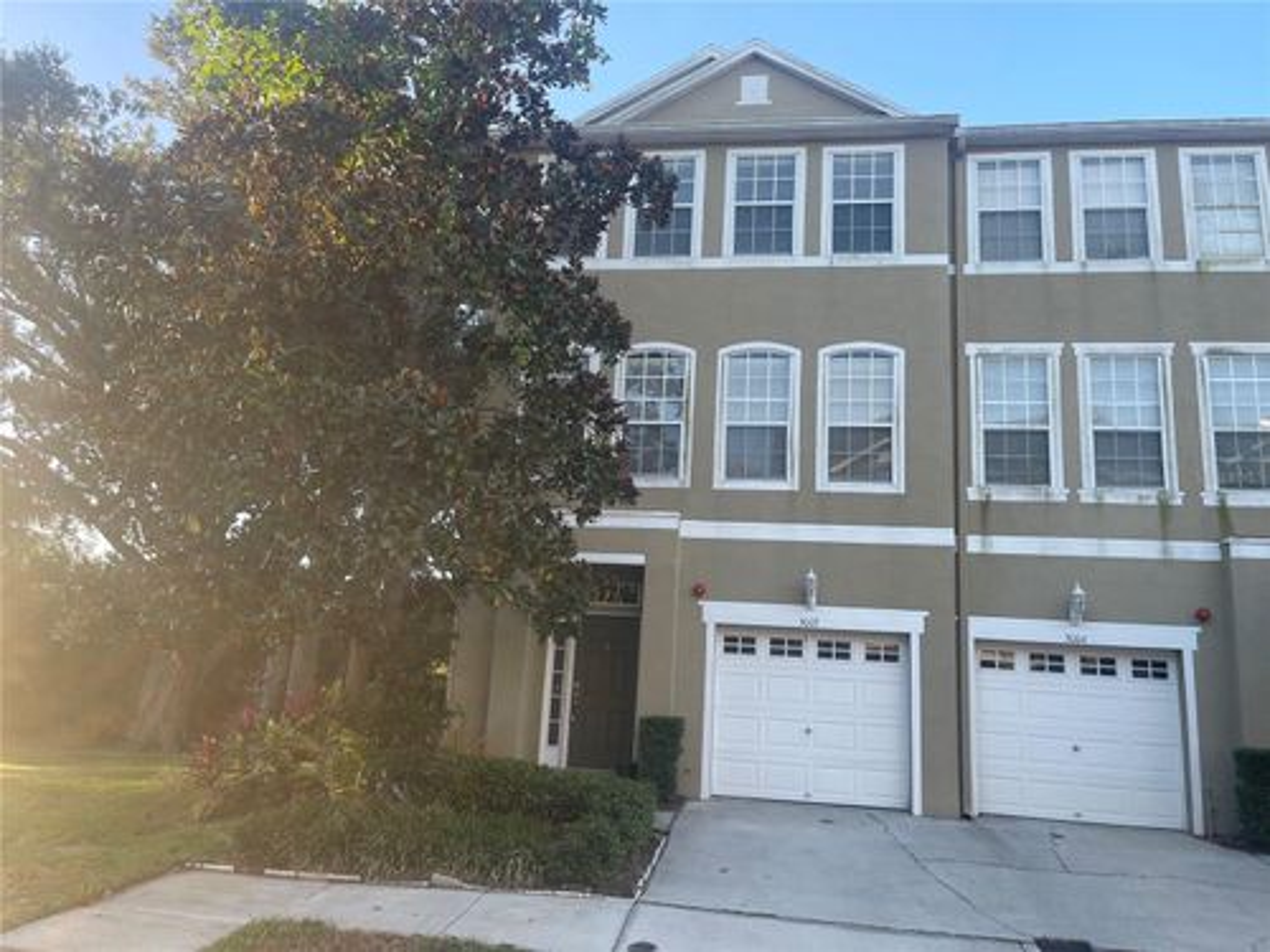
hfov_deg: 69.4
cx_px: 635
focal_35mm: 25
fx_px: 917
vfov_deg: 54.9
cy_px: 476
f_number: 1.6
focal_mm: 5.1
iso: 32
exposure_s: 1/258
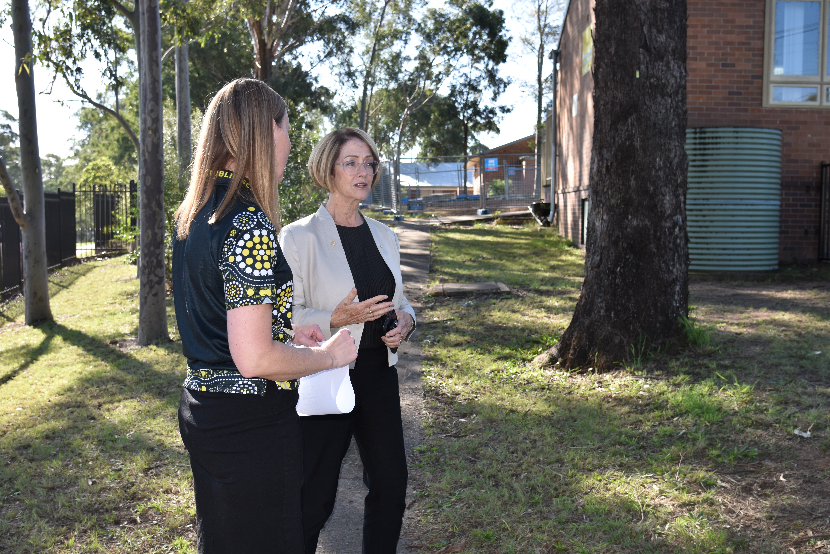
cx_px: 415
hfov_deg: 53.1
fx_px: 830
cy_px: 277
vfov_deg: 36.9
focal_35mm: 36
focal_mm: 24
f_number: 5.6
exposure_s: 1/125
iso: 110
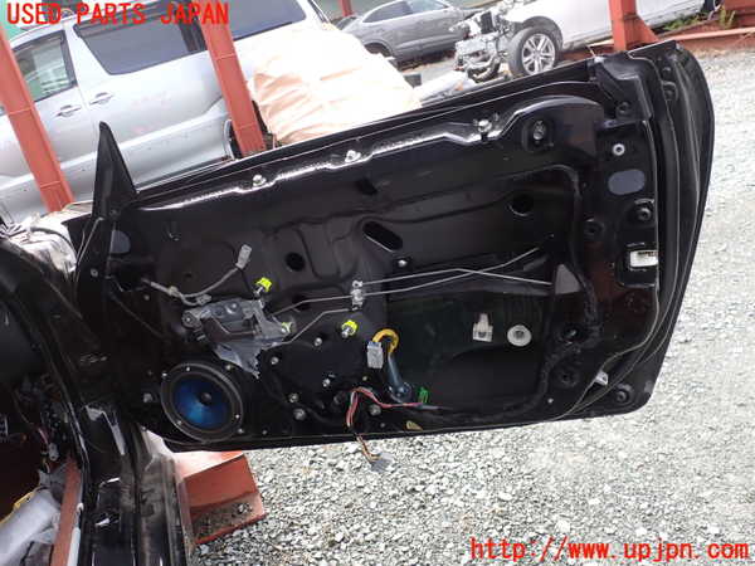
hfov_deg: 60.0
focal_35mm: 30
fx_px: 654
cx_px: 378
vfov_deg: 46.8
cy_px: 283
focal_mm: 5.4
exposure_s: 1/125
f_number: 3.2
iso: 100
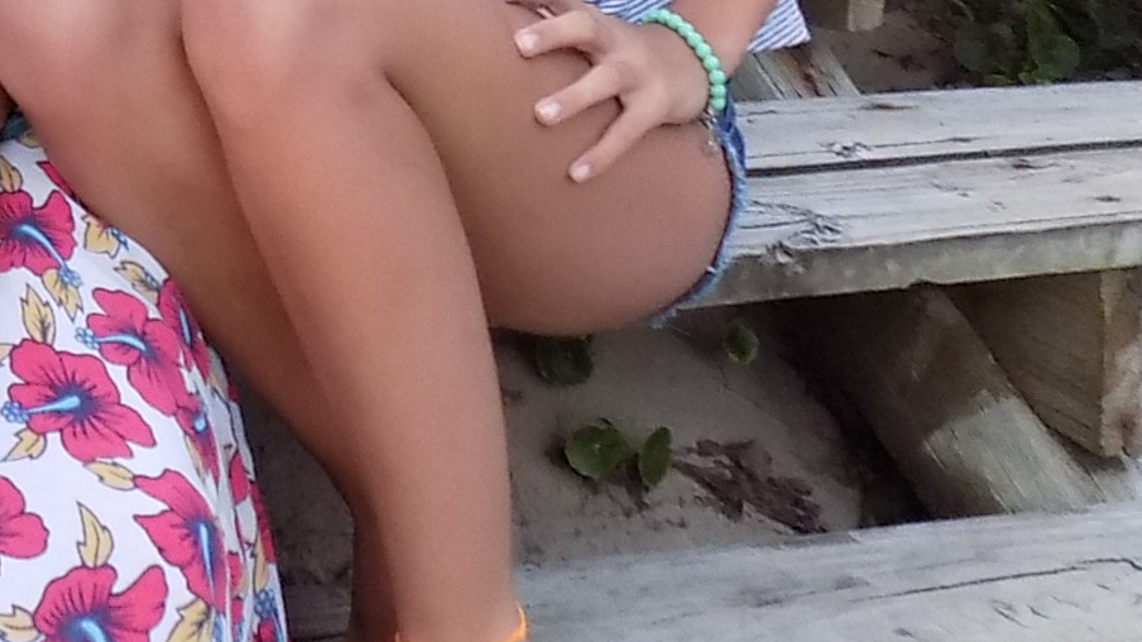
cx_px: -109
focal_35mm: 63
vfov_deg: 17.9
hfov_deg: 30.0
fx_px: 1907
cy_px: -190
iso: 400
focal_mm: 4
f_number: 3.1
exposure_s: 1/10
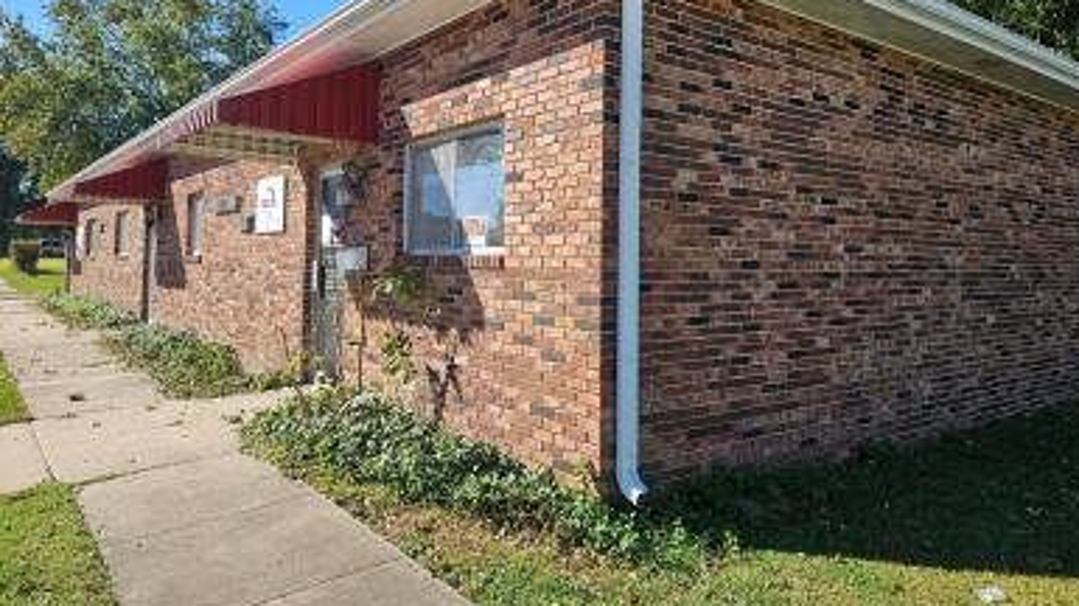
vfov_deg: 44.0
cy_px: 233
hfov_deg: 71.9
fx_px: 743
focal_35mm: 26
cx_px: 554
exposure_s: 1/1387
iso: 40
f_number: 1.8
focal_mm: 5.4
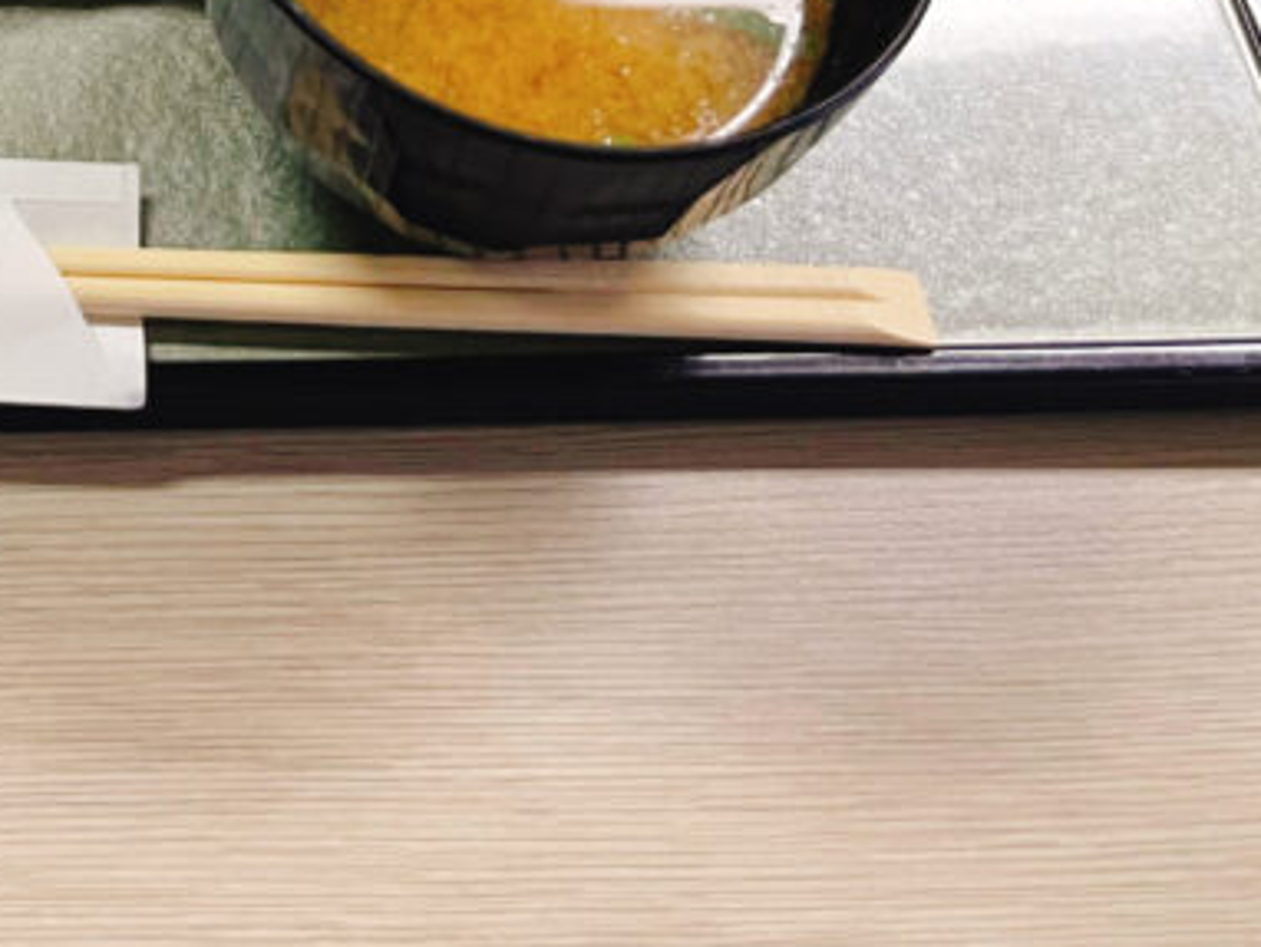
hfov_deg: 26.2
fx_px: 2442
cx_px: -208
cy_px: -234
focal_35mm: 67
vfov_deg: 20.3
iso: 160
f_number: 1.6
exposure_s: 1/50
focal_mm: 5.1
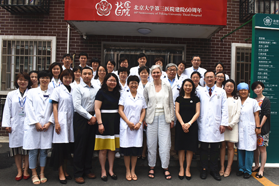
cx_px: 140
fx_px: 201
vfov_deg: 49.5
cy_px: 93
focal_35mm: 26
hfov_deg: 69.4
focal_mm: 26
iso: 800
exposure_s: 1/400
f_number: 10
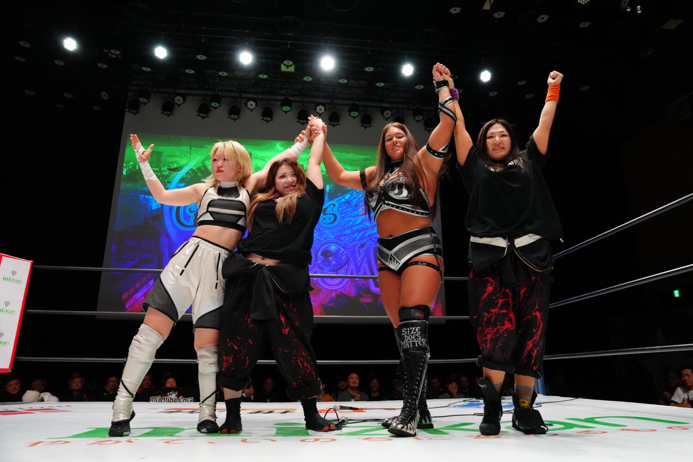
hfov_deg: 69.4
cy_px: 231
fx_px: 500
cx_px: 346
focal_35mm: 26
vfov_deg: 49.6
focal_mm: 26
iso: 3200
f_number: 2.8
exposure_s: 1/1000
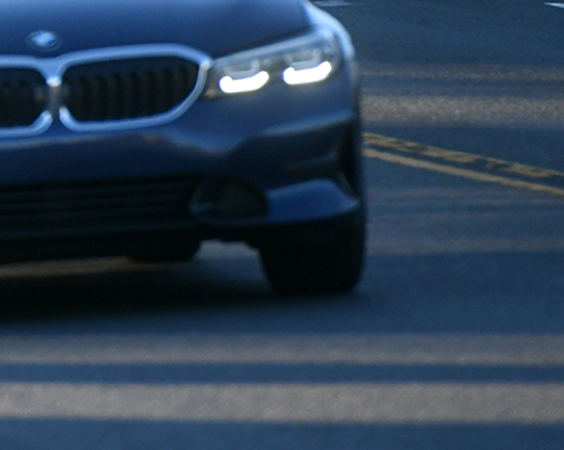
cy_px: -154
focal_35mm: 746
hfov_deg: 2.6
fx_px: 12447
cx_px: -529
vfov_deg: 2.1
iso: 800
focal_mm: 200
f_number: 5.6
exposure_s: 1/1000
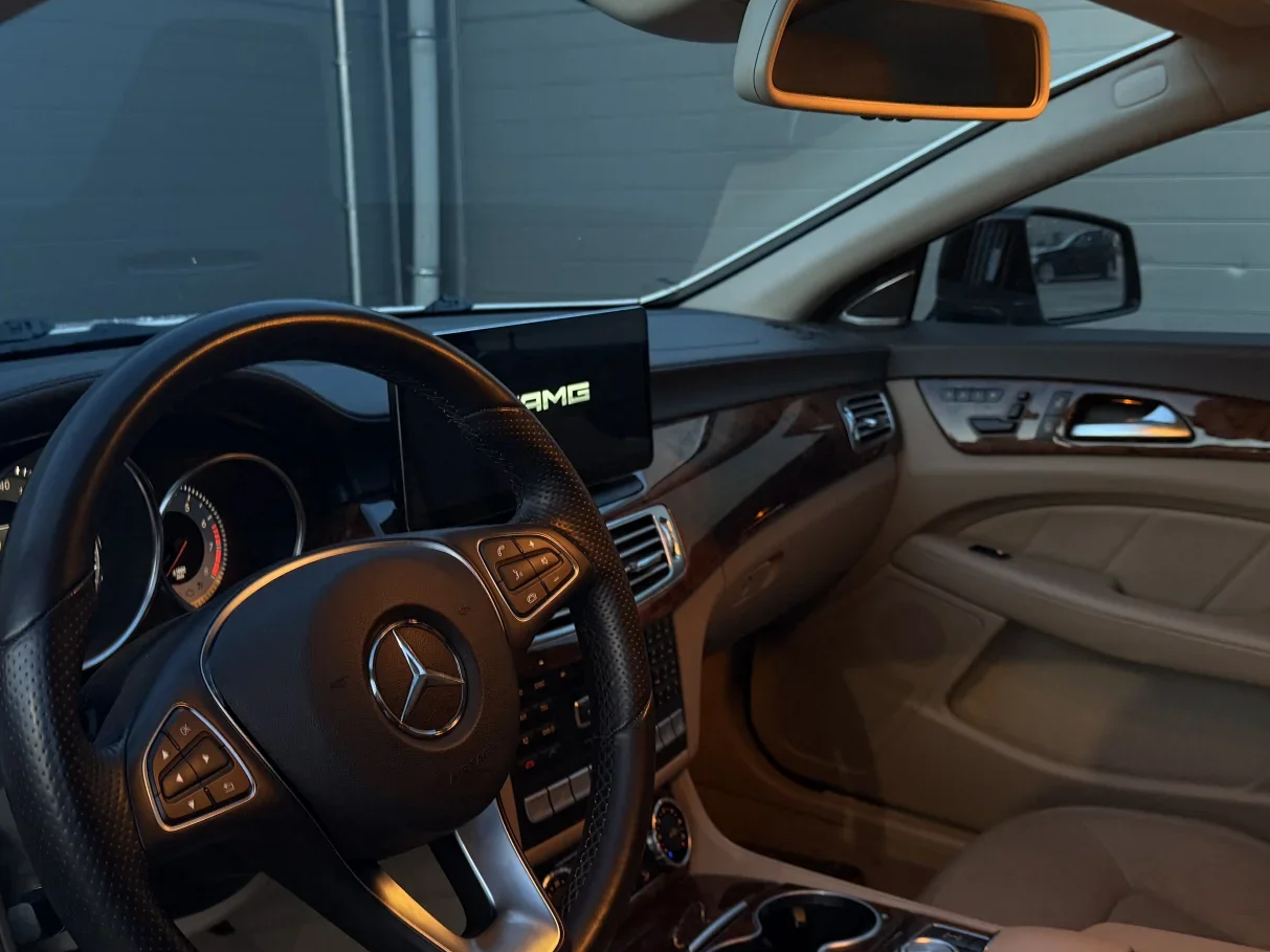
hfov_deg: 48.9
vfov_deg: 37.7
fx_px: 1394
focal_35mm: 38
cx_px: 565
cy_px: 465
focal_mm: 6.76
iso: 200
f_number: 1.78
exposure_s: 1/47
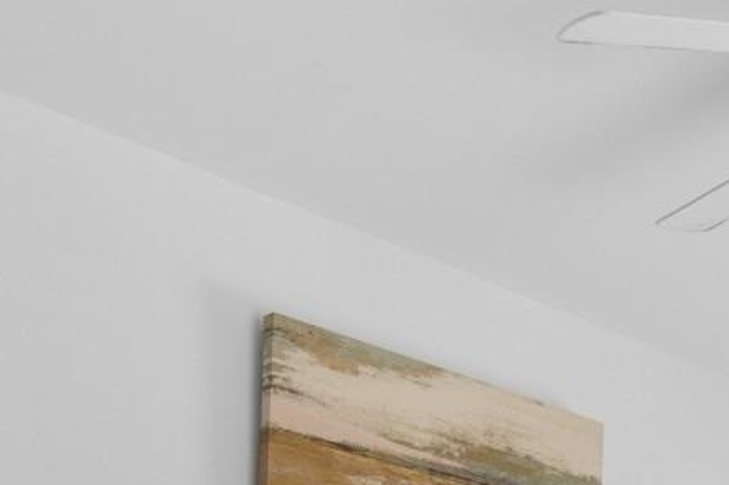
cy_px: 825
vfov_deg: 18.0
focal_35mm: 63
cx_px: 742
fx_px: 1275
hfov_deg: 29.6
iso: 100
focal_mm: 11.5
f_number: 4.8
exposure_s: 1/3
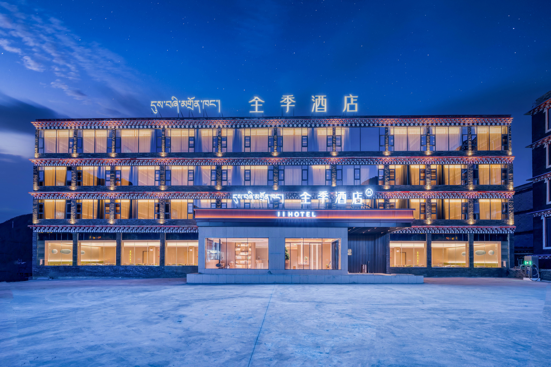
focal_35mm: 16
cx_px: 276
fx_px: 245
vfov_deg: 73.7
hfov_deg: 96.7
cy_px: 184
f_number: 10
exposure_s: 1/5
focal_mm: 16
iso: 200
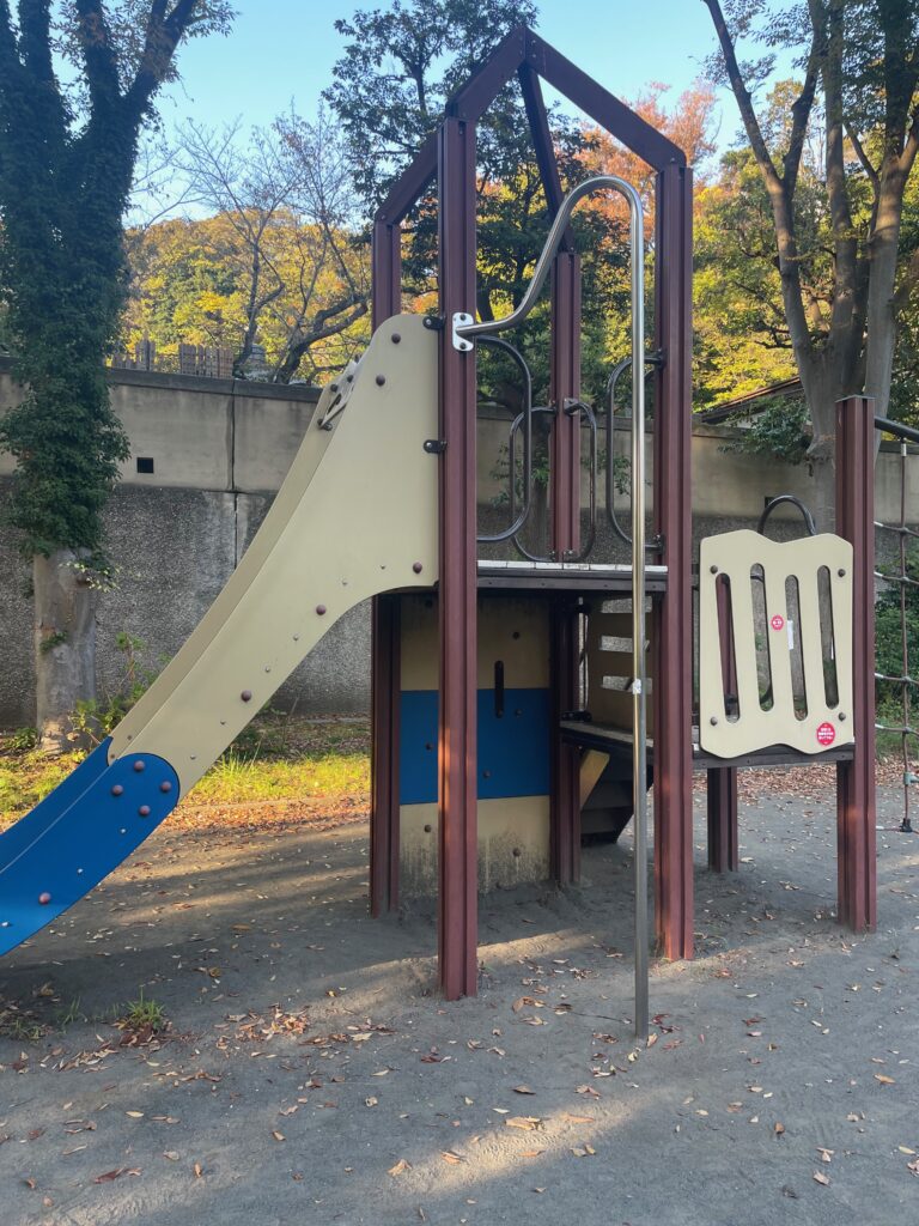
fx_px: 920
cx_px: 460
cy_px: 613
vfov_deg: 67.3
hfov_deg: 53.1
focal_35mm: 26
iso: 40
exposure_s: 1/121
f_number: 1.6
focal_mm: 4.2
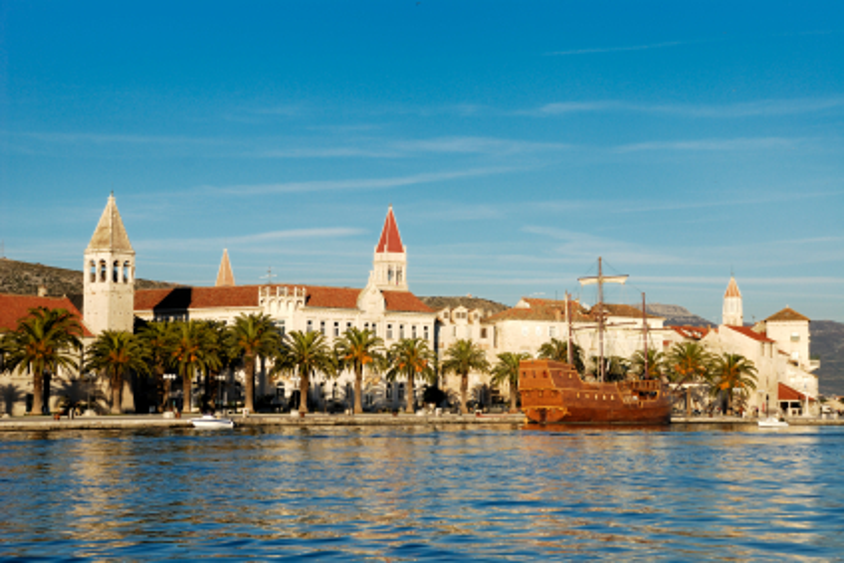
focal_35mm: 75
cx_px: 422
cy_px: 282
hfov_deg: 27.0
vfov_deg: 18.2
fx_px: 1759
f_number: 8
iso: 100
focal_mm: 50
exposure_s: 1/250
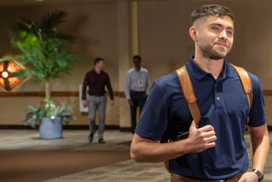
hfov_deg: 18.7
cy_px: 95
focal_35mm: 99
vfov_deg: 13.8
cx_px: 380
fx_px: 748
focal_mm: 35
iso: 1000
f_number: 5
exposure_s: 1/30
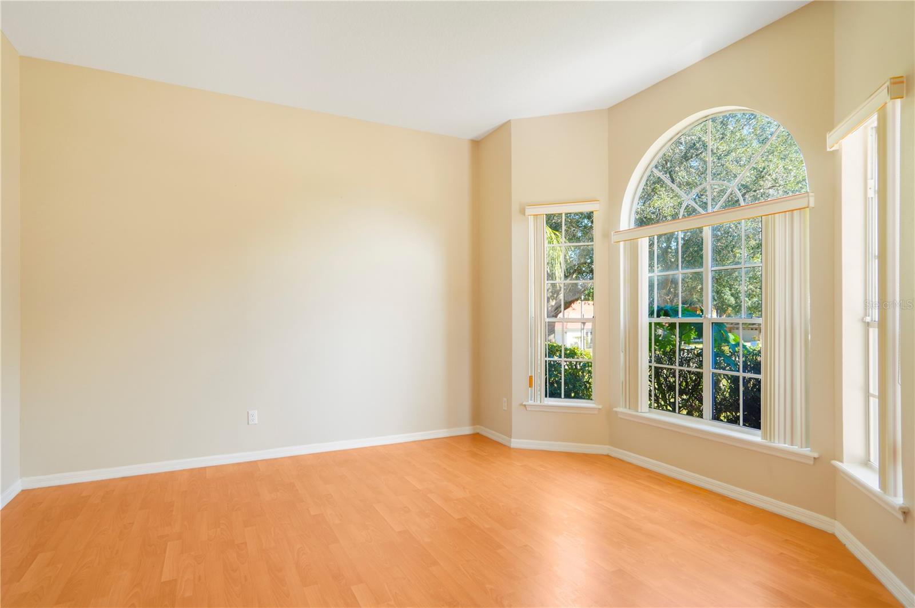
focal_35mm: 18
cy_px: 304
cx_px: 458
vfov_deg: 67.3
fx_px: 457
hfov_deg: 90.0
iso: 100
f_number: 2.8
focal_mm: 12
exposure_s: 1/60
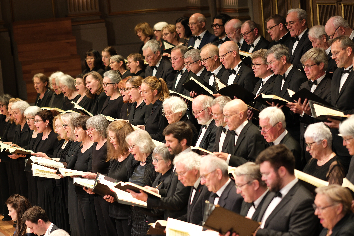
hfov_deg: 15.2
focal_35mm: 135
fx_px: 1327
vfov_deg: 10.2
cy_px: 118
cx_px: 177
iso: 800
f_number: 2
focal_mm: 90
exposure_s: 1/125
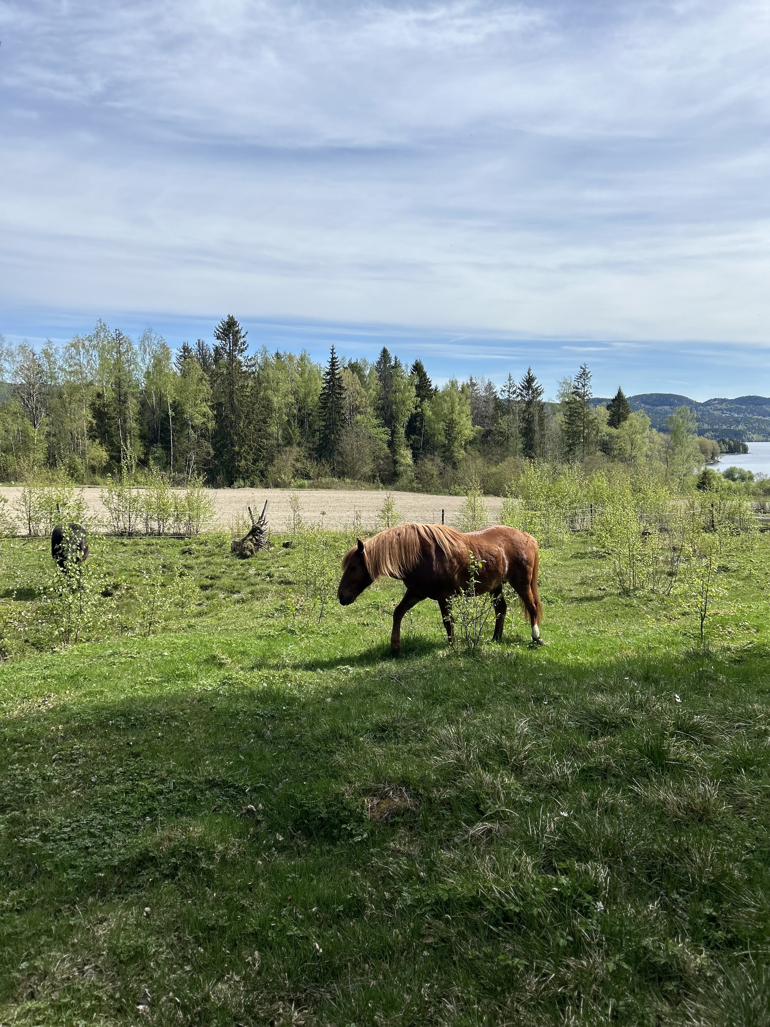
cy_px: 514
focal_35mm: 26
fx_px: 771
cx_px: 385
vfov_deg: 67.3
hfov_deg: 53.1
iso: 50
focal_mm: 5.7
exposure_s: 1/5076
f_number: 1.5
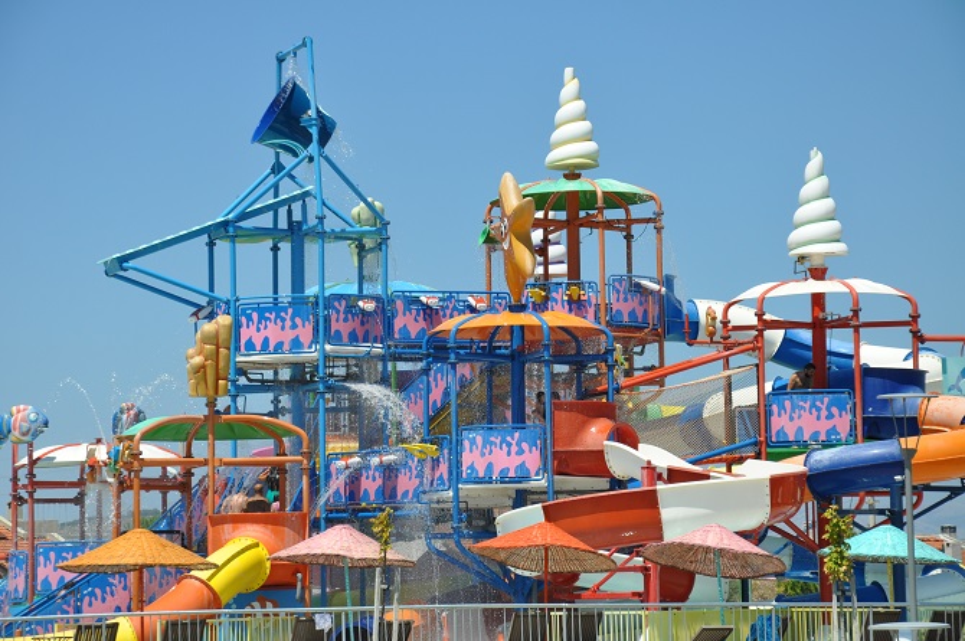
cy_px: 320
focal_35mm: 135
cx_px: 482
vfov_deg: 10.1
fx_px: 3614
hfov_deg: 15.2
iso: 320
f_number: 8
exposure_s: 1/1000
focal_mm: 90
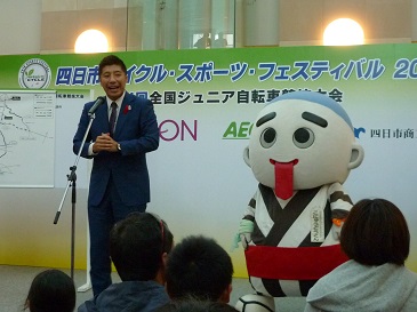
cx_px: 208
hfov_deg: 35.6
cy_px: 156
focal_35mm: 54
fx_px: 650
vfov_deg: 27.0
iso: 400
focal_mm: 5.5
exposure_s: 1/20
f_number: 2.8
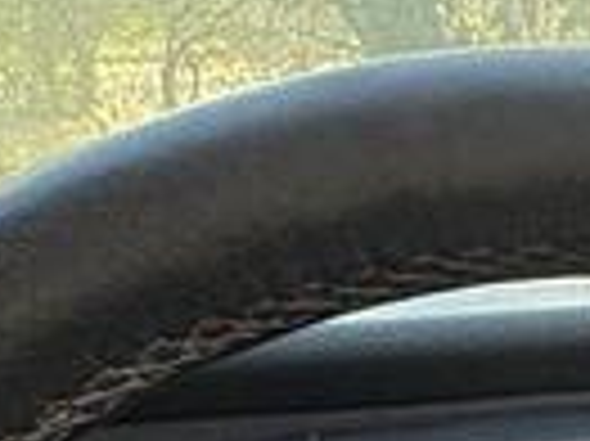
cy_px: 1112
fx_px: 1635
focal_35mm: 96
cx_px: 1009
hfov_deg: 17.3
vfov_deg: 11.9
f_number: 2.2
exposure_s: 1/77
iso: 200
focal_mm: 2.22
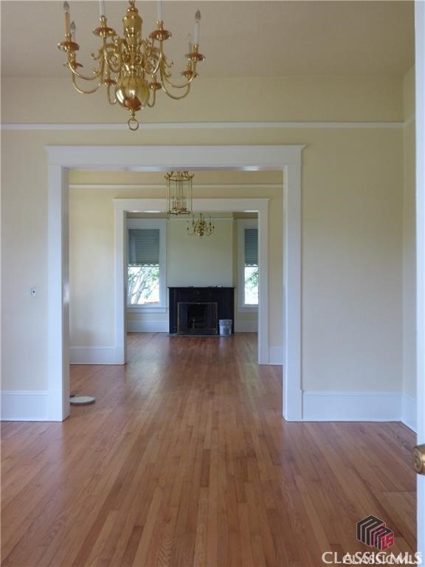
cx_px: 212
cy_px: 284
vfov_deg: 60.0
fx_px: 491
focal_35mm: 30
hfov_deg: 46.8
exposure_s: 1/60
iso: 160
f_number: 3.3
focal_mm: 5.29
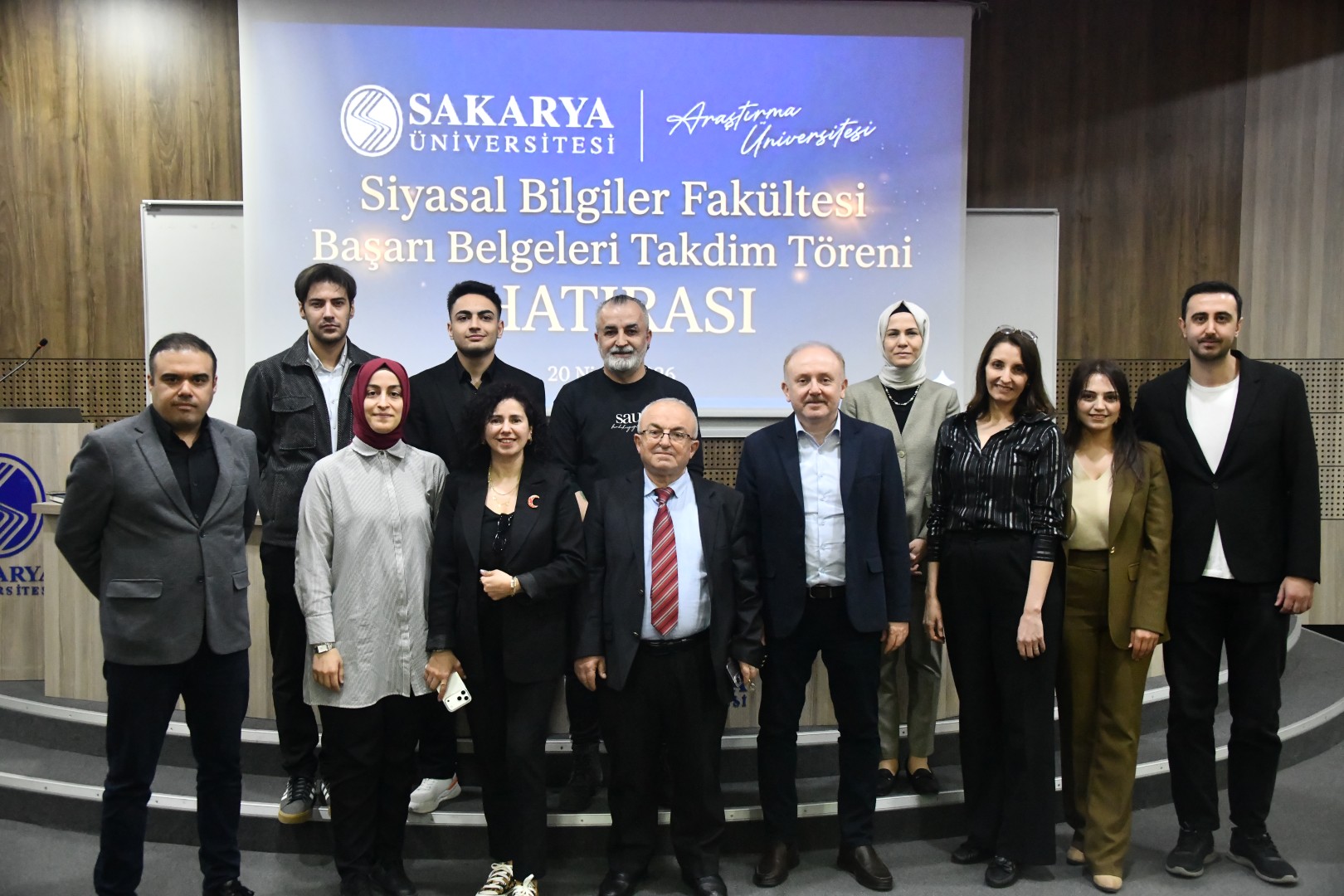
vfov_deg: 33.4
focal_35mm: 40
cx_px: 672
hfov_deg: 48.5
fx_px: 1493
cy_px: 448
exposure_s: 1/125
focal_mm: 40
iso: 12800
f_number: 5.6
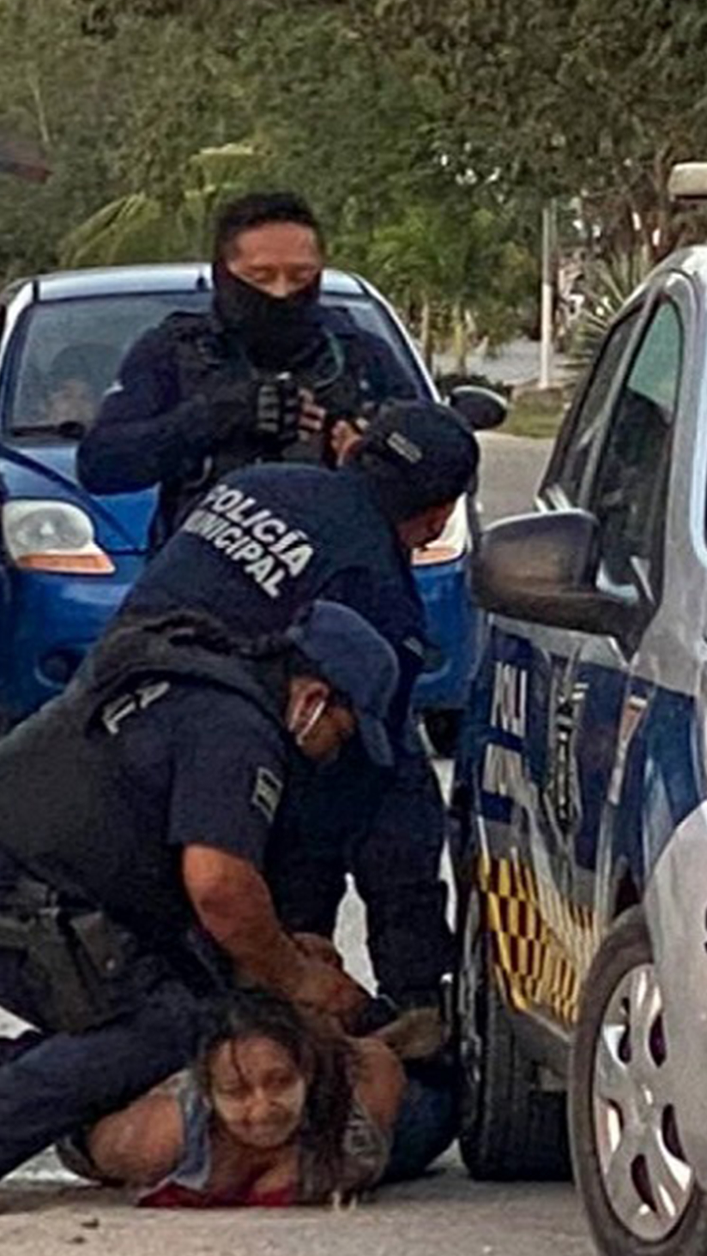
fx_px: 2633
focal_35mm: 79
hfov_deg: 15.1
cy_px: 631
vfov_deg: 26.8
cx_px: 29
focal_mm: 50
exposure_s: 1/60
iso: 1250
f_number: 1.8
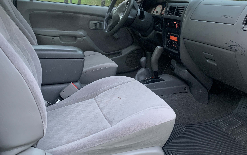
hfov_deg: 53.4
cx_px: 155
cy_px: 60
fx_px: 242
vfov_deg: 35.2
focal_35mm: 36
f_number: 1.8
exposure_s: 1/54
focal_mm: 4.25
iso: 400
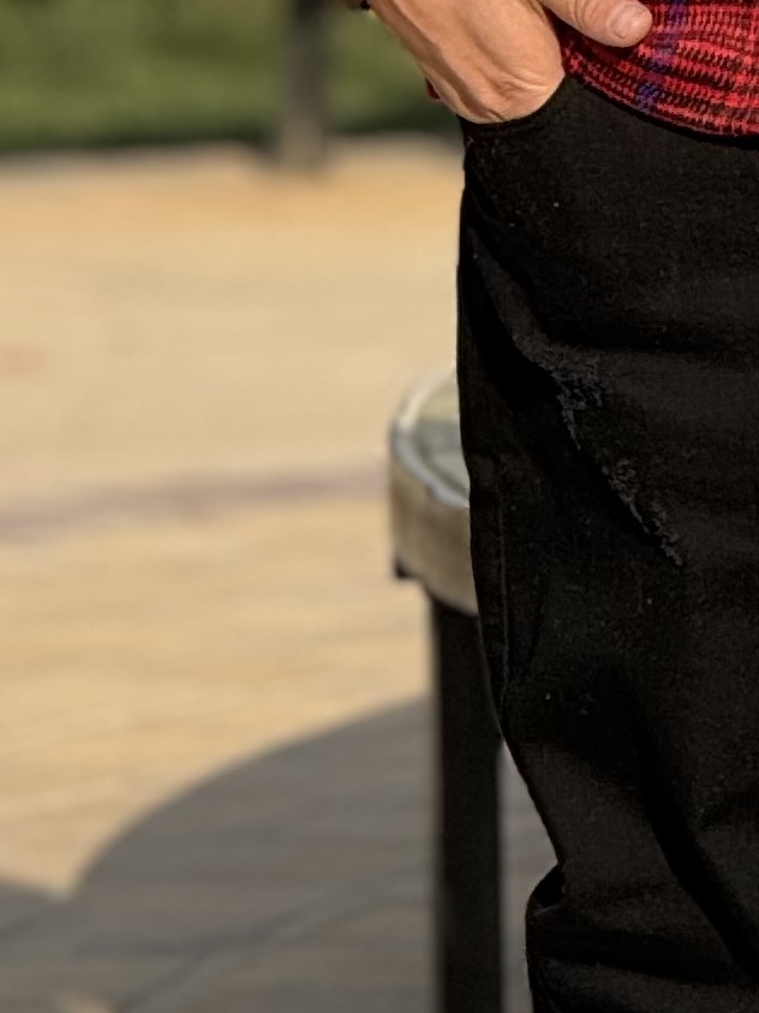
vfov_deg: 3.5
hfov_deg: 2.6
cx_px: 969
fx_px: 16785
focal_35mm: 574
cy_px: -50
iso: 50
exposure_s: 1/707
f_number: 2.8
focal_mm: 15.66
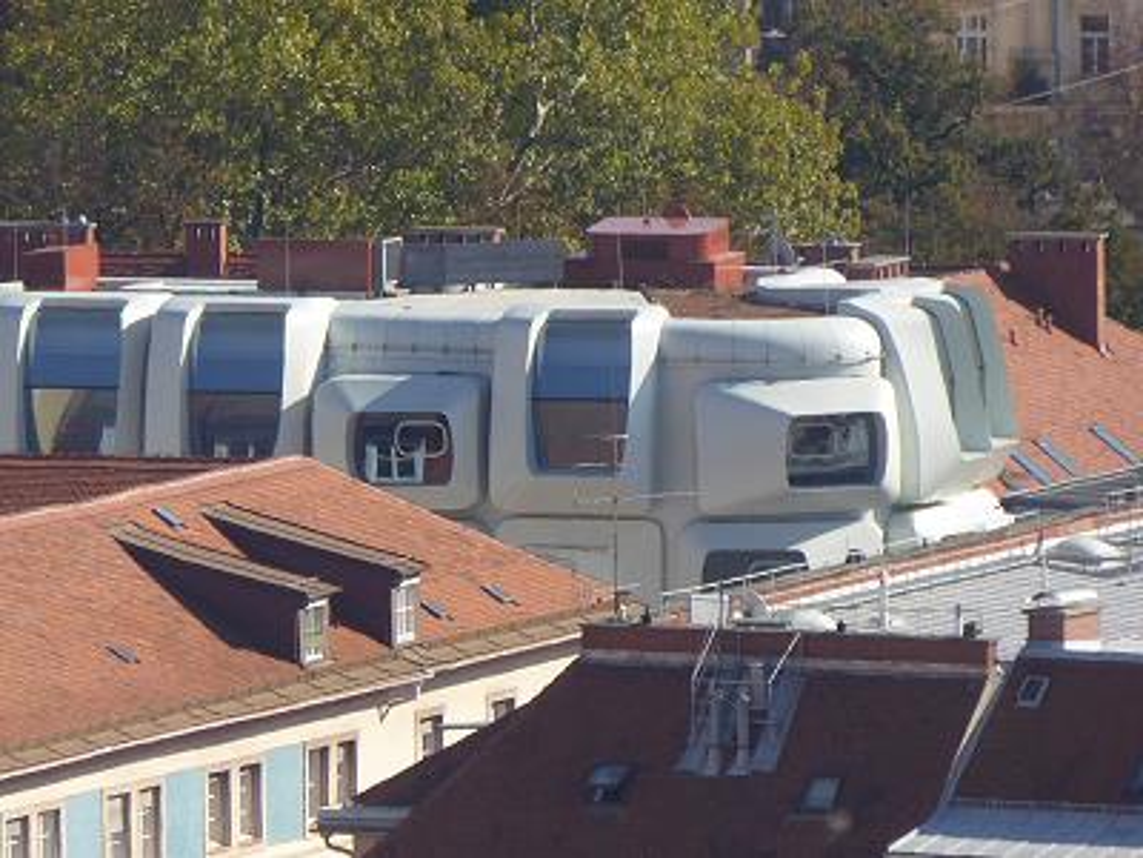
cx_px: 572
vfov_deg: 2.7
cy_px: 429
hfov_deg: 3.6
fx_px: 18326
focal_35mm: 555
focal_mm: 89.6
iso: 160
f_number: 6
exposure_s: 1/400
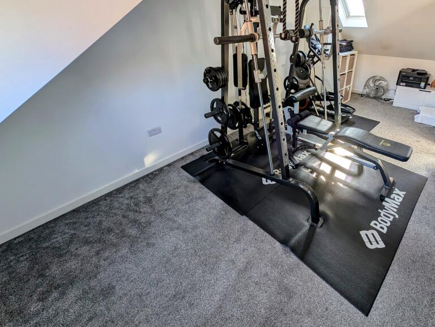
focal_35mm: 16
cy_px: 126
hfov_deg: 92.2
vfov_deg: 77.1
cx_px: 276
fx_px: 201
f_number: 1.95
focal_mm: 2.23
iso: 39
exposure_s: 1/51.2
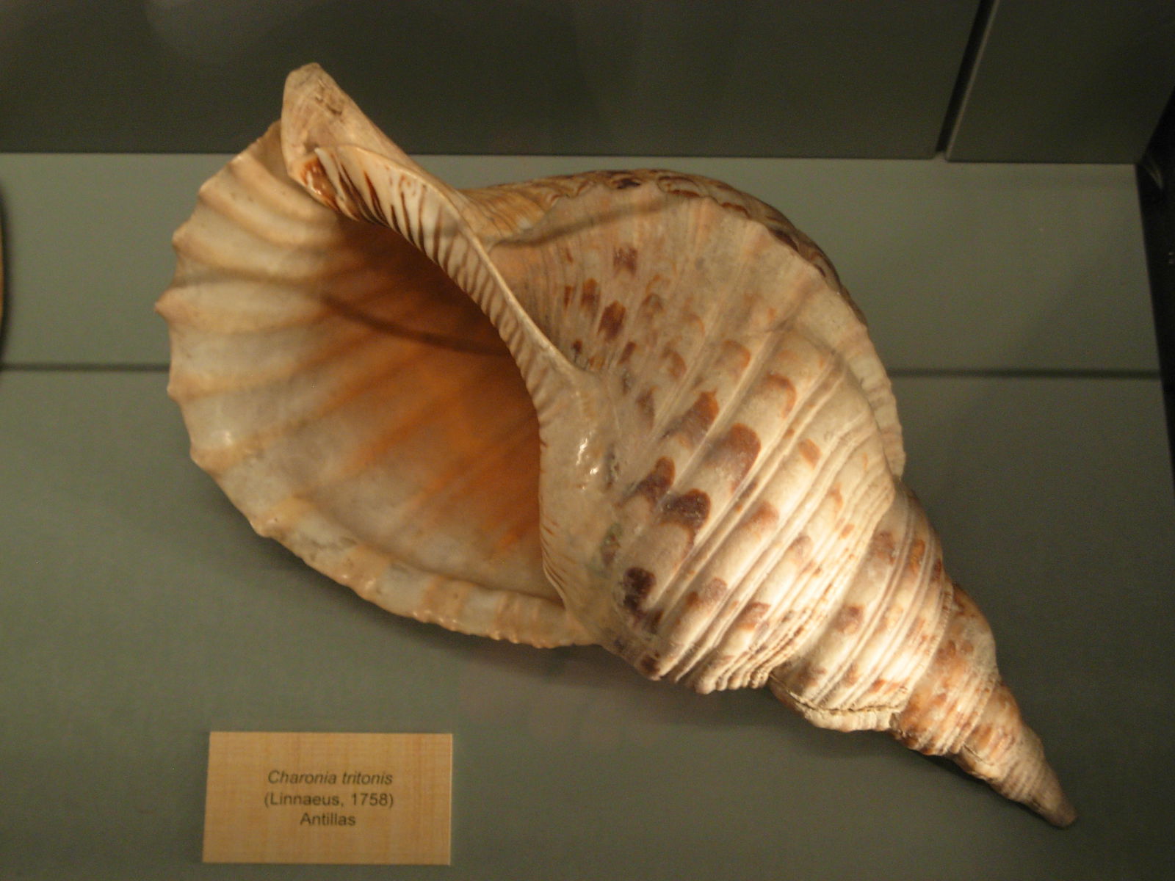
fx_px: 2376
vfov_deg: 21.0
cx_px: 588
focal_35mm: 70
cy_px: 440
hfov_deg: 27.8
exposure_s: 1/3.4
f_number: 3.5
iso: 200
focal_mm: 11.5
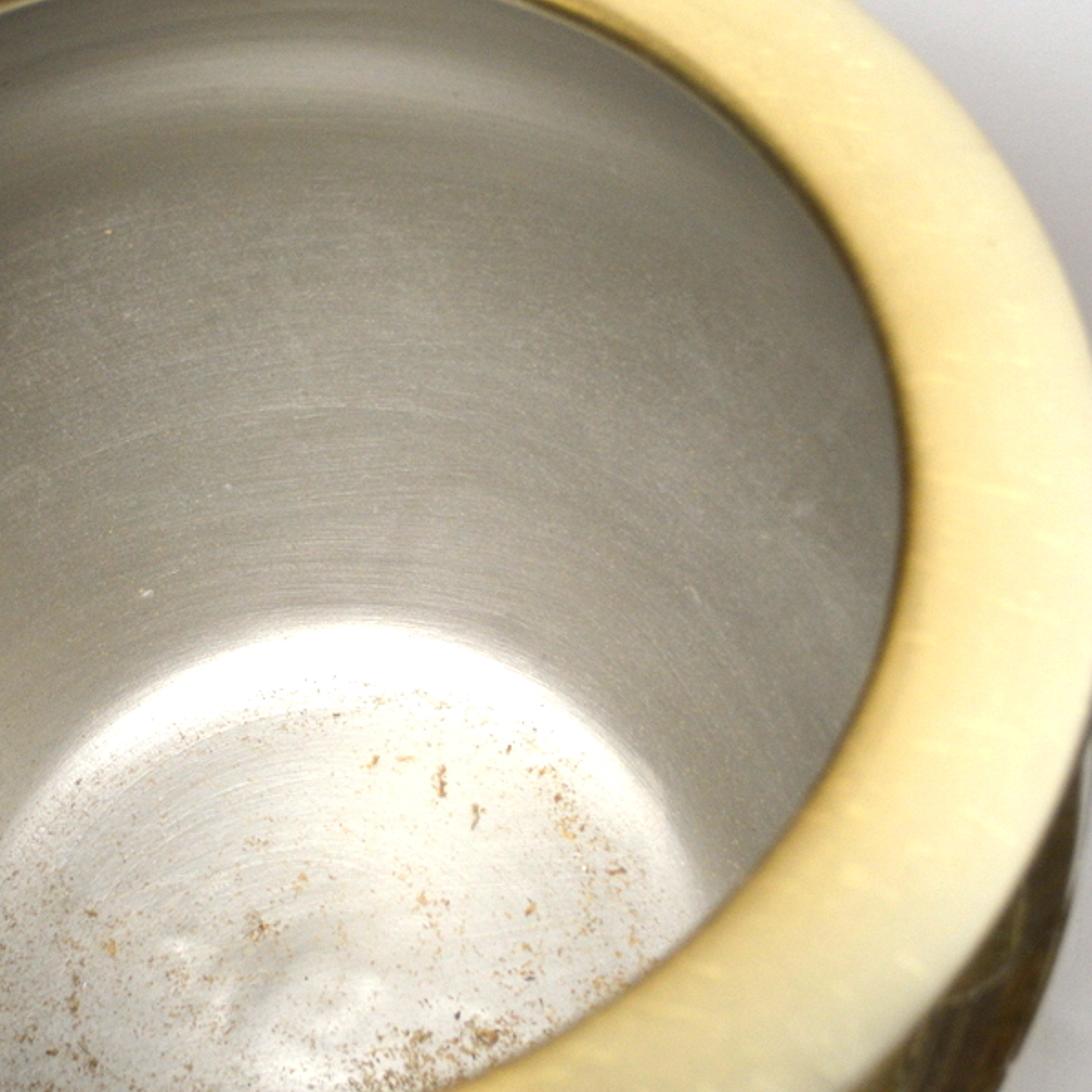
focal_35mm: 81
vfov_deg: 21.4
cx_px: 230
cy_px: 571
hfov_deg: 21.2
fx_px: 2891
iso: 800
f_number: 5
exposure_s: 1/50
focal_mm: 38
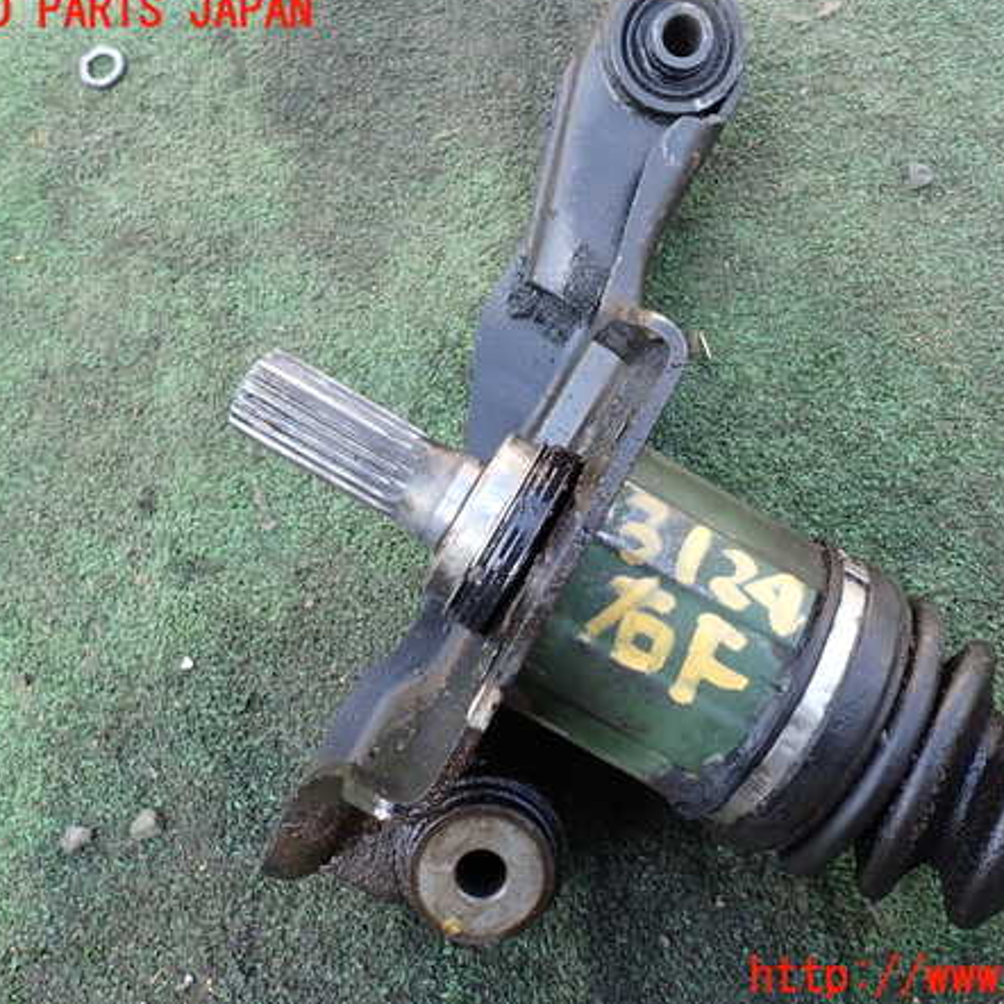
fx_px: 984
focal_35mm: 30
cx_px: 582
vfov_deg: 54.0
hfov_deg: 53.8
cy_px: 495
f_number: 2.8
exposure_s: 1/100
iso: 100
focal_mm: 4.5
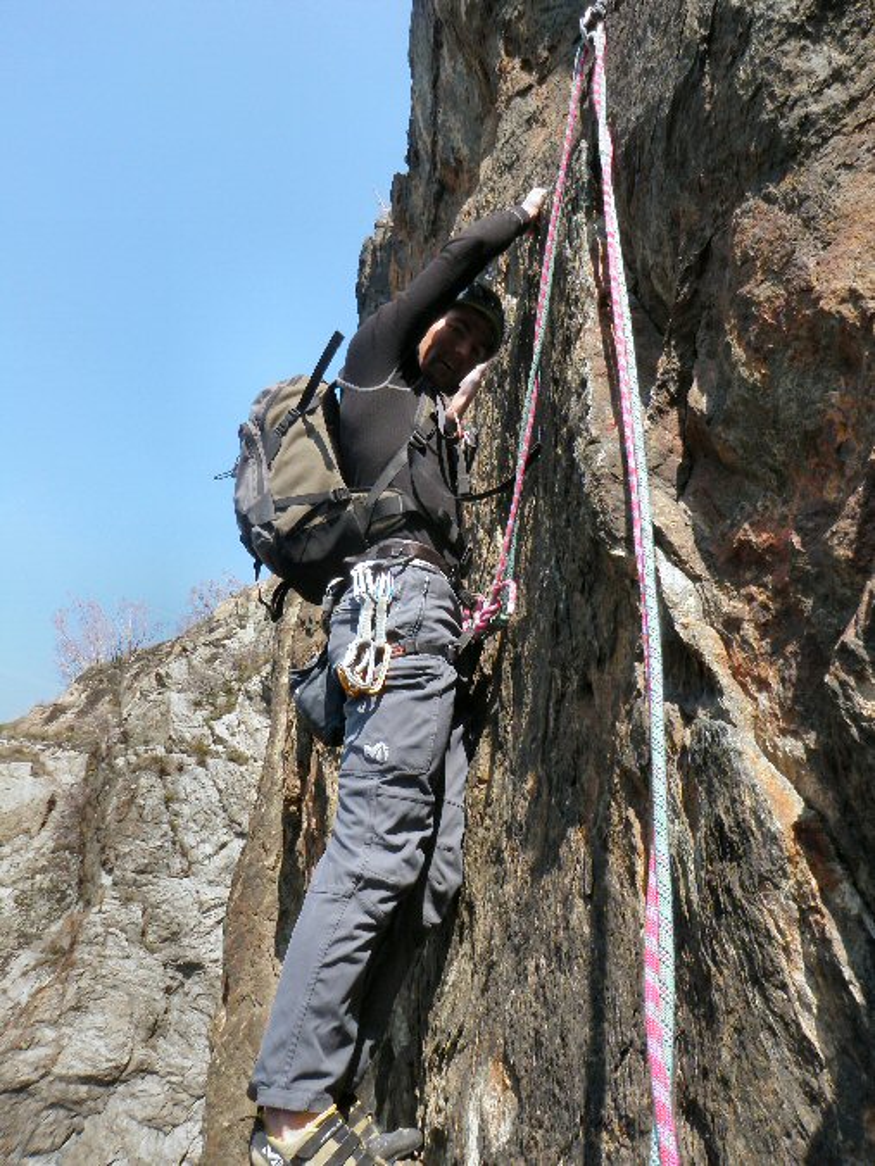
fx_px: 944
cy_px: 583
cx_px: 438
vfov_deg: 63.4
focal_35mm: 28
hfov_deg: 49.7
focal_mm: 5
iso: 50
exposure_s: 1/125
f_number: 5
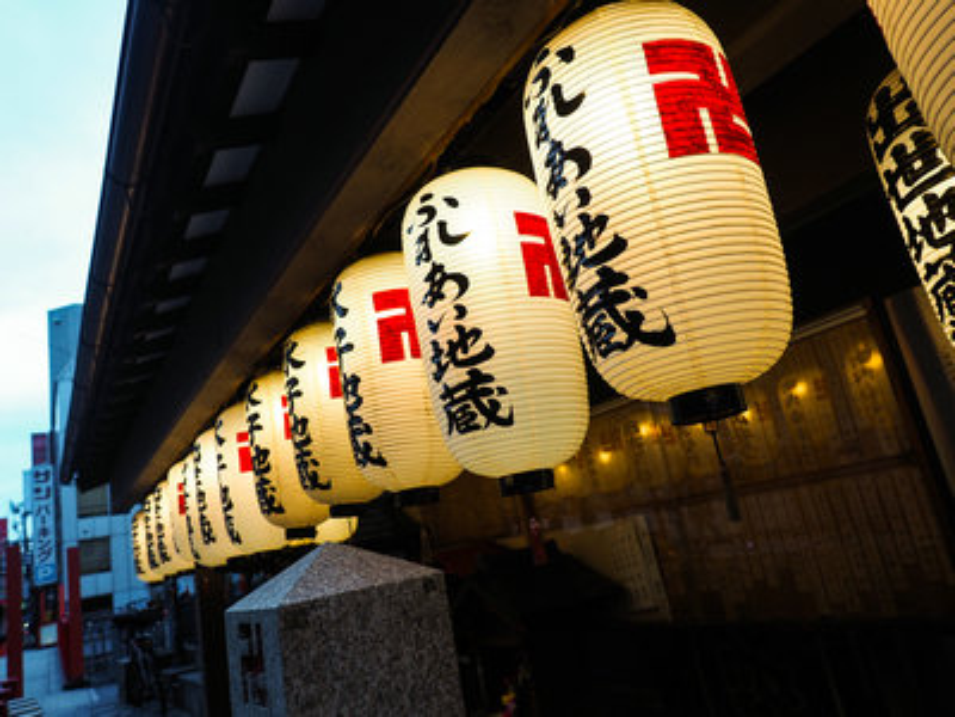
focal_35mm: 24
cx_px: 478
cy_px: 358
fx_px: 662
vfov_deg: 56.8
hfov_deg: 71.6
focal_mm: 12
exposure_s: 1/250
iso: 400
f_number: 3.2
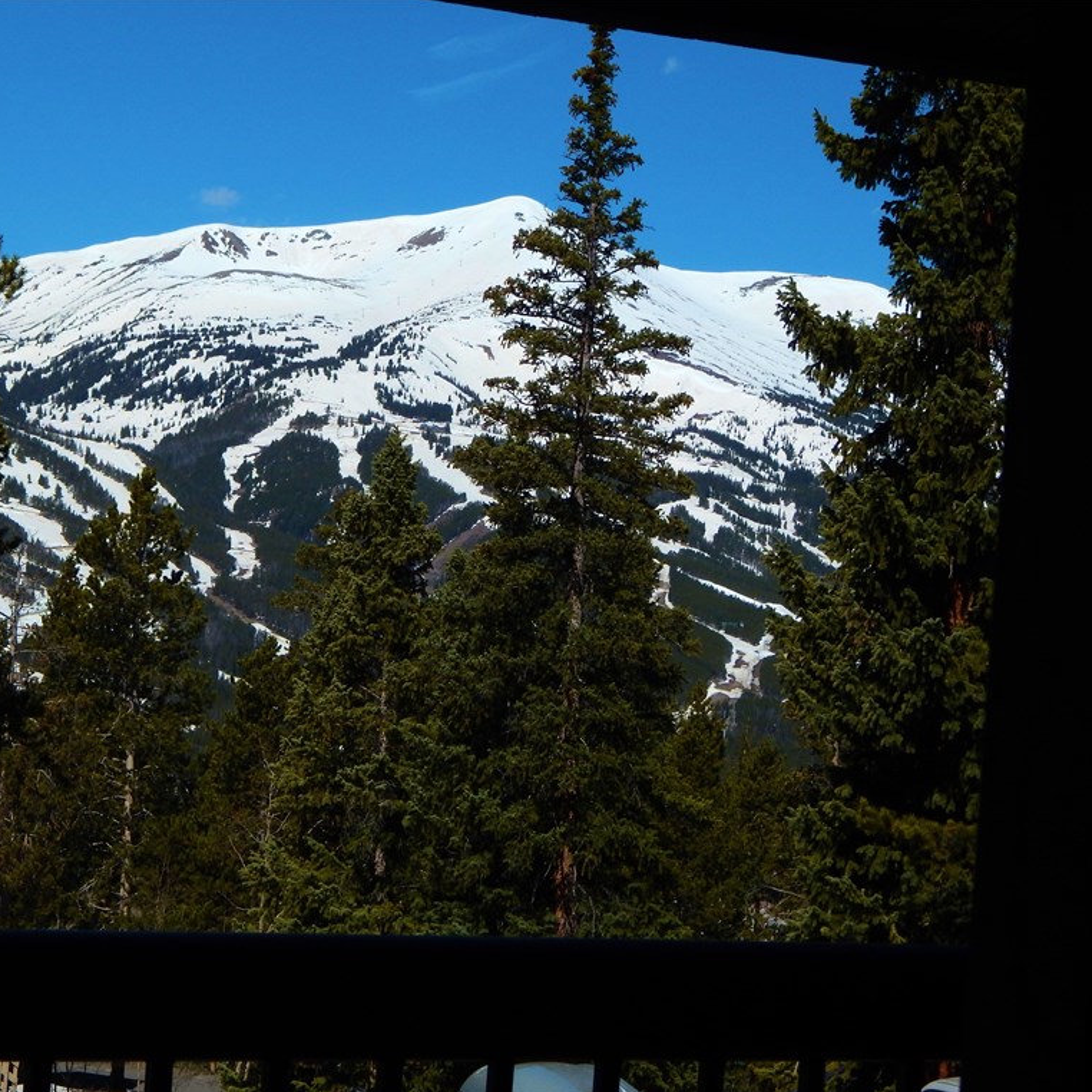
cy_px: 547
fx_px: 3605
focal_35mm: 101
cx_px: 363
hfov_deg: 17.2
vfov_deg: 17.2
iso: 125
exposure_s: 1/800
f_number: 8.6
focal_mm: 15.3
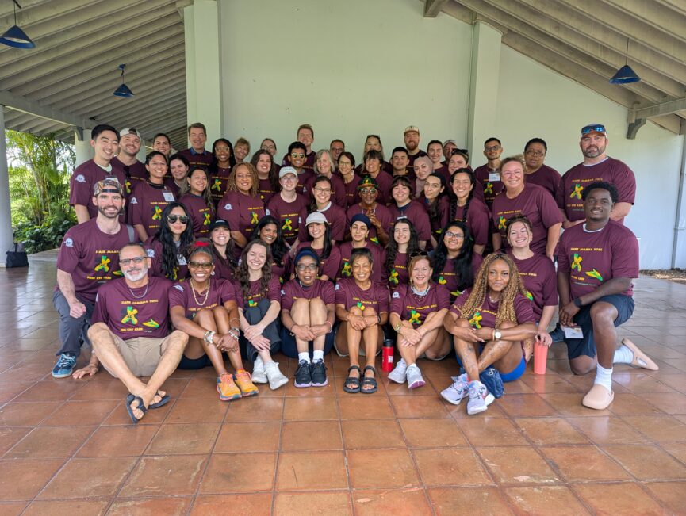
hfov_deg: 71.5
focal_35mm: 24
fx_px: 476
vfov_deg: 56.9
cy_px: 258
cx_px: 343
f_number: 1.85
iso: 35
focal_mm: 6.81
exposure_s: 1/114
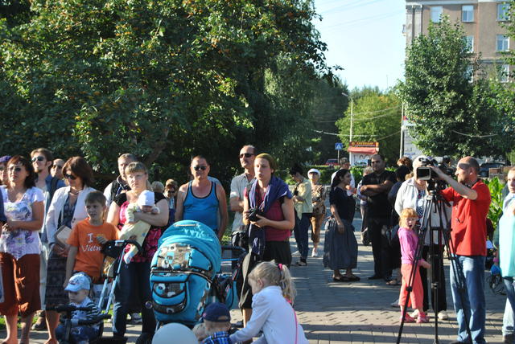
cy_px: 172
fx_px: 1181
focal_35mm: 82
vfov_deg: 16.6
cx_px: 258
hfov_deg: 24.6
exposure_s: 1/125
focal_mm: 55
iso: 100
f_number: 5.6
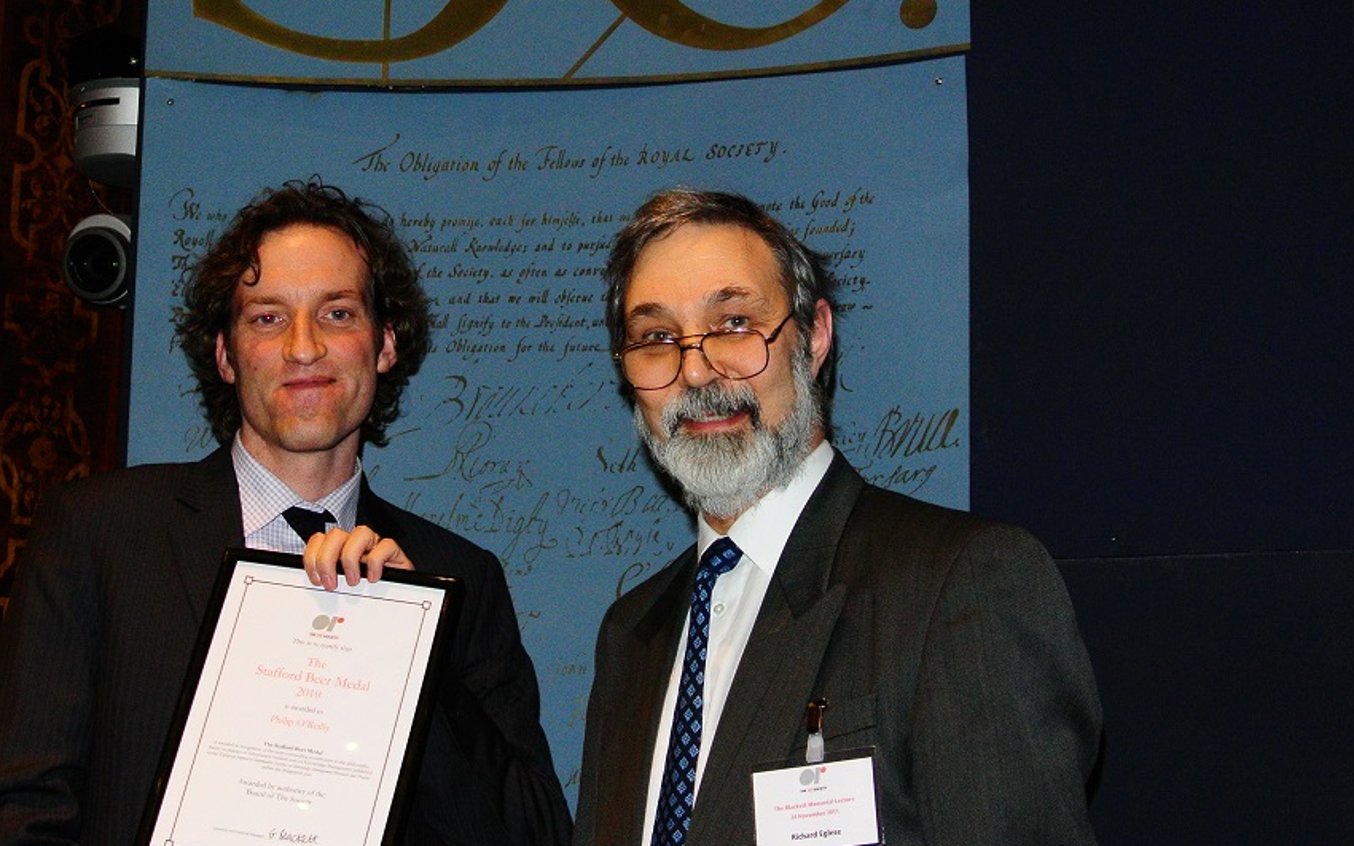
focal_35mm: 57
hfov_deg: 35.7
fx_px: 2103
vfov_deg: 22.7
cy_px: 494
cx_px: 604
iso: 800
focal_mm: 16.3
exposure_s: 1/60
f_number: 4.2
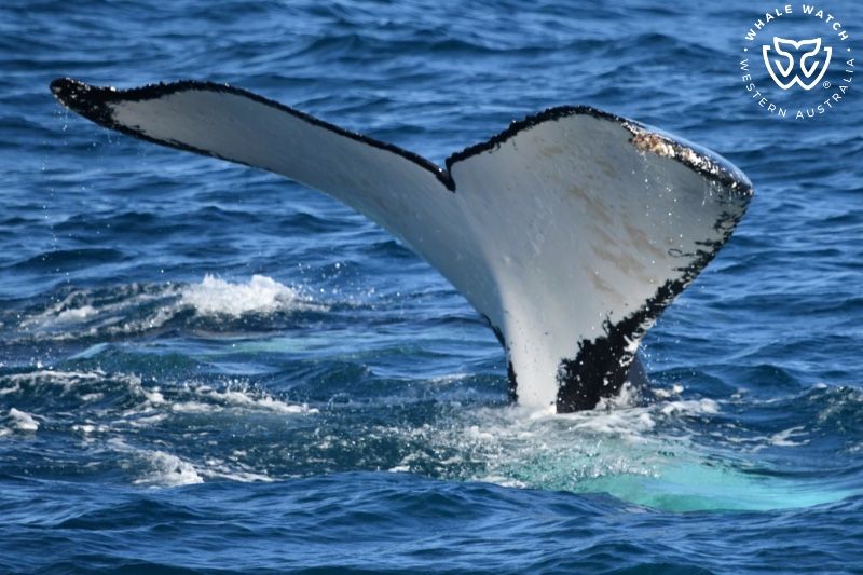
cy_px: 288
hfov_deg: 3.4
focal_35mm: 600
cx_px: 432
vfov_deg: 2.3
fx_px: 14379
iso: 1600
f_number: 6.3
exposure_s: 1/8000
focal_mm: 600
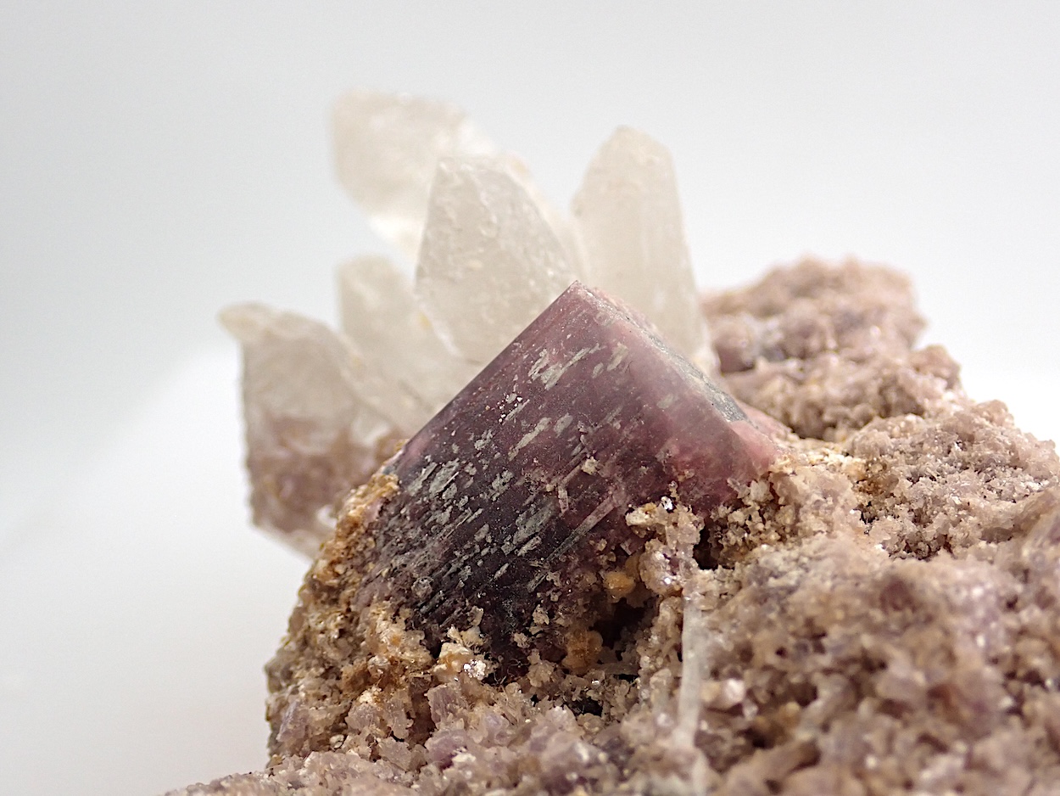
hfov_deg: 35.5
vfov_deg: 27.0
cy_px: 398
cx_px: 530
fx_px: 1654
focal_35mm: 54
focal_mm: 9.65
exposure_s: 1/50
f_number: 3.3
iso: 320
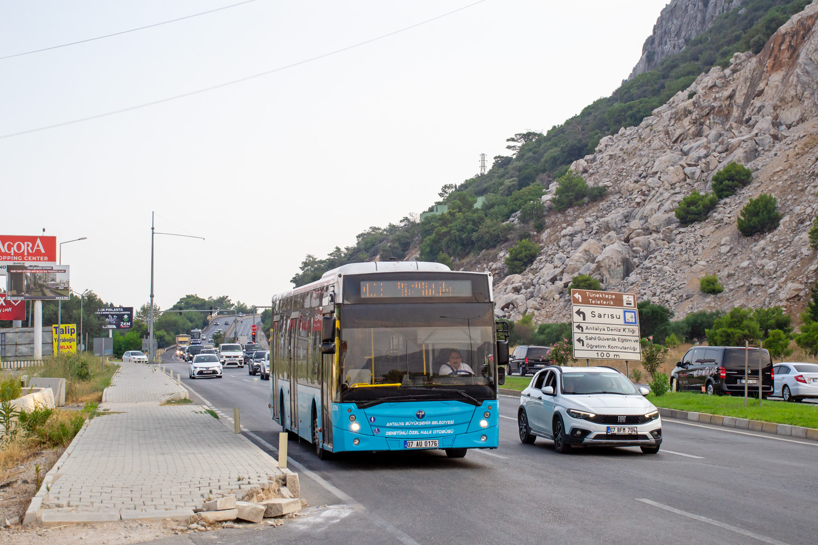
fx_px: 1363
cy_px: 272
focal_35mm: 60
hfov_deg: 33.4
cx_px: 409
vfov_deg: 22.6
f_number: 5.6
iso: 800
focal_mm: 40
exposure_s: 1/1600
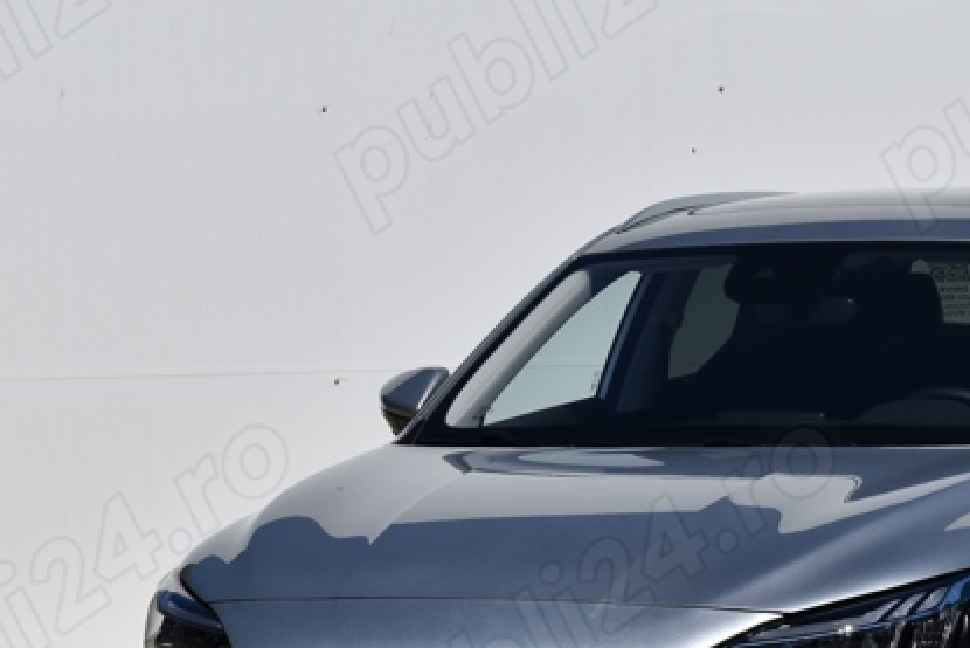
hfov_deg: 16.4
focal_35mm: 123
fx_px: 3315
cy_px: 557
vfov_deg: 11.1
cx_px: 855
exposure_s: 1/500
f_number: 11
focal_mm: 34
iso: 100
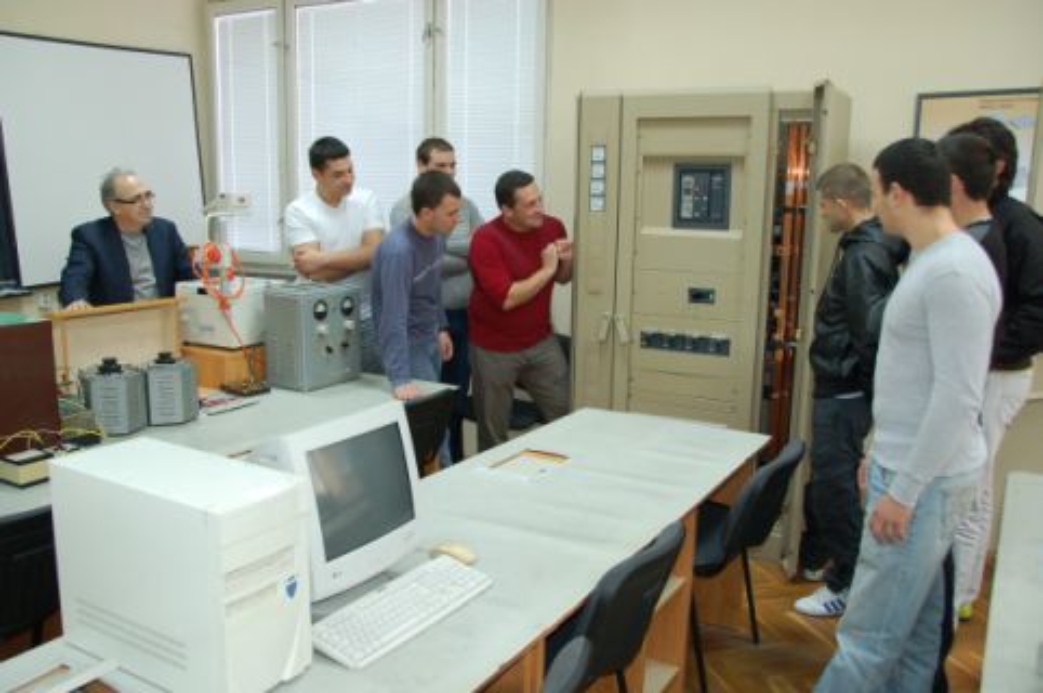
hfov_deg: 62.0
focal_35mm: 30
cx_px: 522
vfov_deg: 43.5
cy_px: 346
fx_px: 868
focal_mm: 20
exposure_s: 1/40
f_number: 3.8
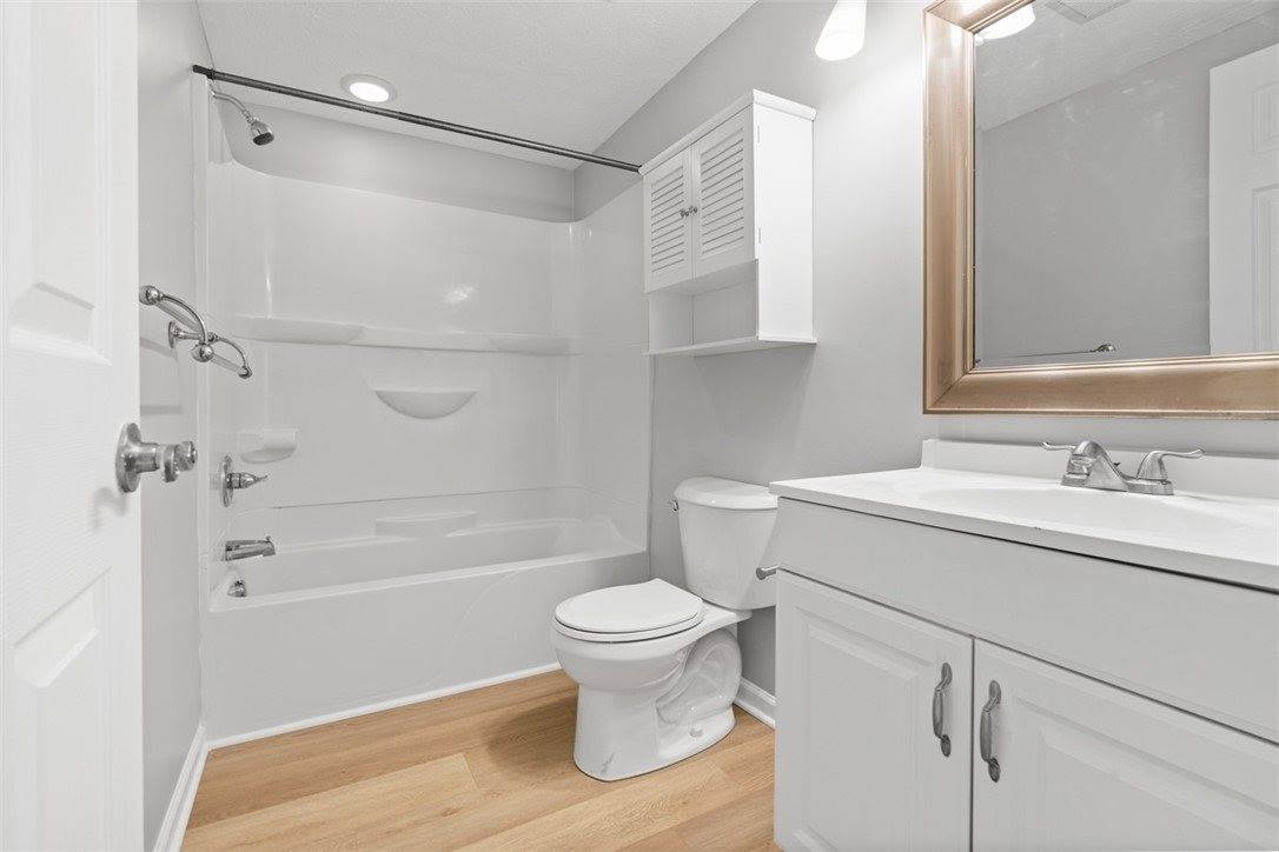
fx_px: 568
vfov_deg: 73.7
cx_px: 640
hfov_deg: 96.7
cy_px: 426
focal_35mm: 16
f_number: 8
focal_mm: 16
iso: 320
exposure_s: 1/2
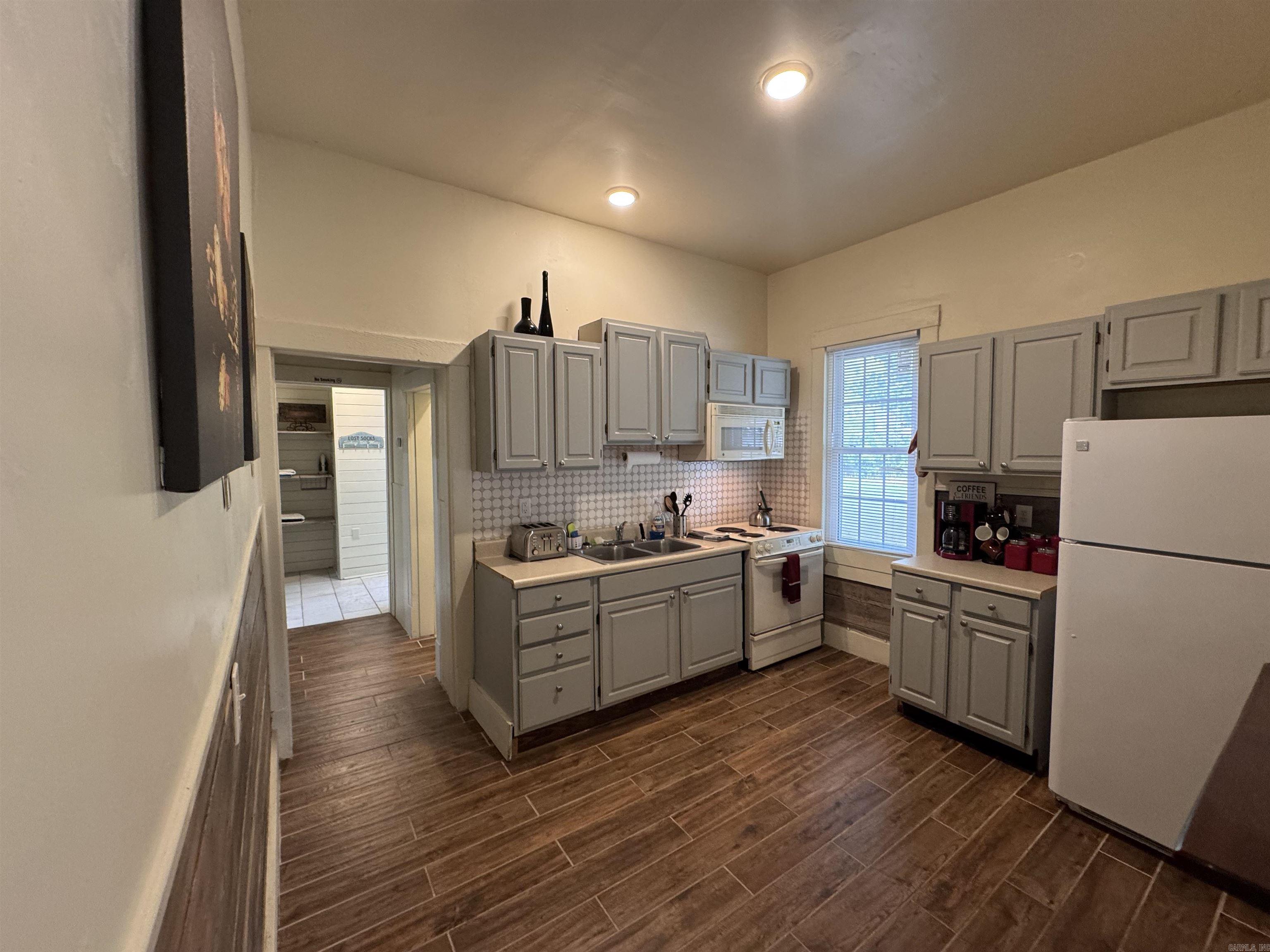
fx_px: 514
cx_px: 635
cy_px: 476
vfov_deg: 85.7
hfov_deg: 102.1
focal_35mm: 14
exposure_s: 1/60
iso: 250
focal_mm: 2.22
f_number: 2.2
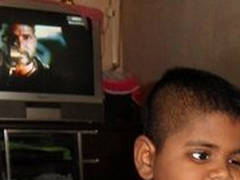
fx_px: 596
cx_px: 295
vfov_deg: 16.2
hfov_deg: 21.1
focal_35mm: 86
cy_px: 236
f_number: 3.3
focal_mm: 4.2
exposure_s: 1/30
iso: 200
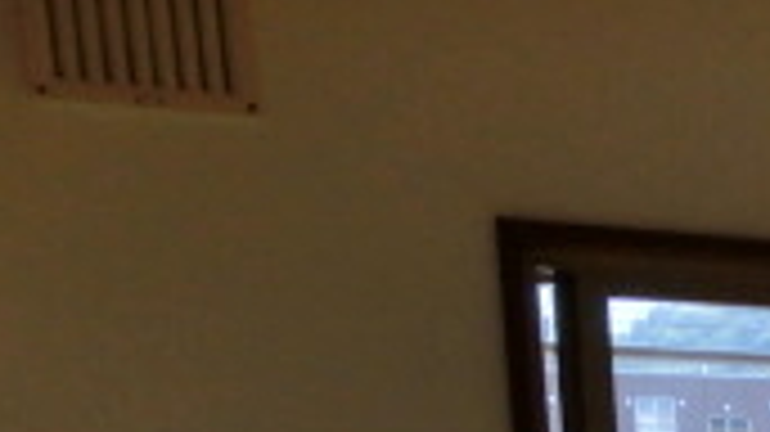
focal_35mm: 98
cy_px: 1076
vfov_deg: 10.4
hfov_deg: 17.8
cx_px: 1360
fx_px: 2000
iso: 80
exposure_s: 1/400
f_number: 3
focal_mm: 4.24
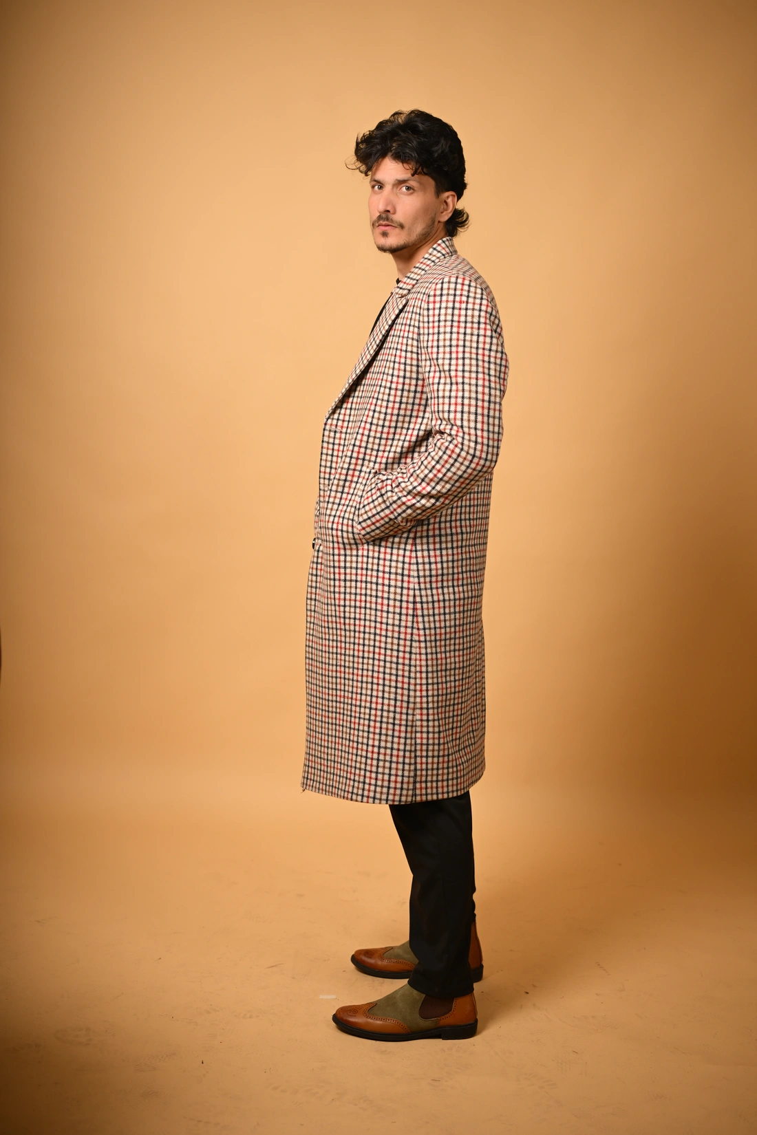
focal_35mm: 50
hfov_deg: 27.0
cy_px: 568
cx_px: 378
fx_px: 1577
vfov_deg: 39.6
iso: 160
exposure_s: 1/1000
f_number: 2.2
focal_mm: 50
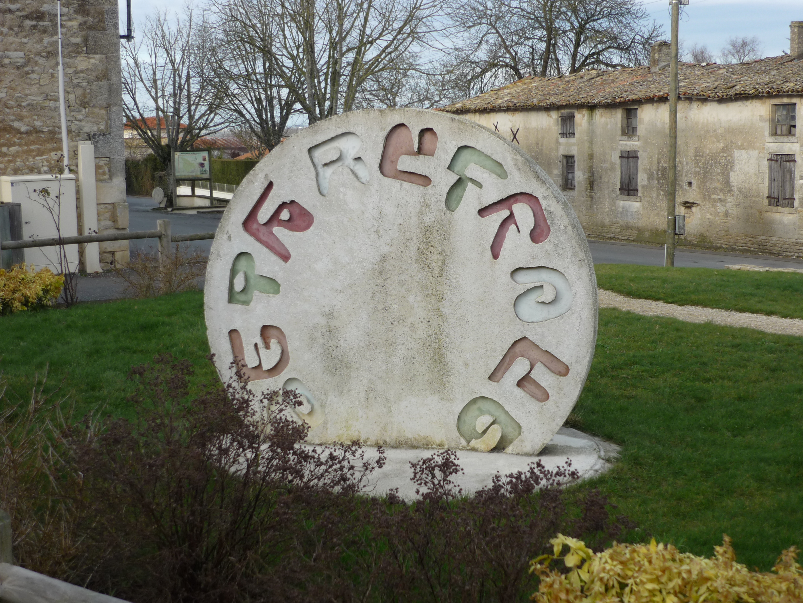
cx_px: 402
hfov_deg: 40.4
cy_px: 302
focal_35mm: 47
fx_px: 1090
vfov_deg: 30.9
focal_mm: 7.8
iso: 100
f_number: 3.1
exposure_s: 1/400
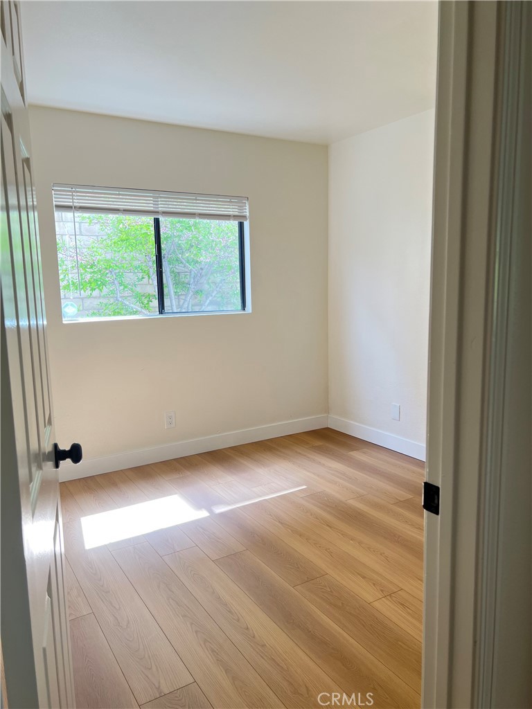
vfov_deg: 67.3
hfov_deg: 53.1
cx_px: 266
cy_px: 354
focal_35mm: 26
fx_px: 533
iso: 50
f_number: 1.5
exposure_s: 1/171
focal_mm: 5.7
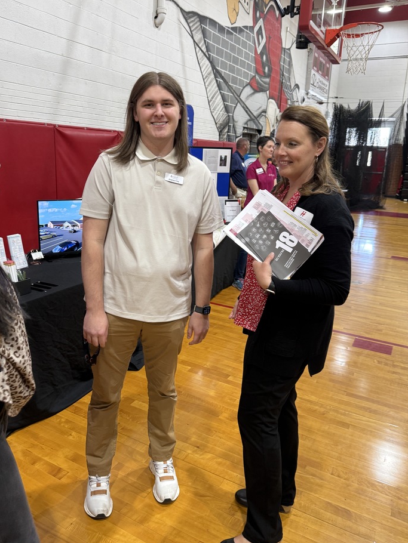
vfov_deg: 65.2
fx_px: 424
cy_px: 252
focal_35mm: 27
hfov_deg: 51.3
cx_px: 180
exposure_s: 1/60
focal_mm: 6.76
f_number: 1.78
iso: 200
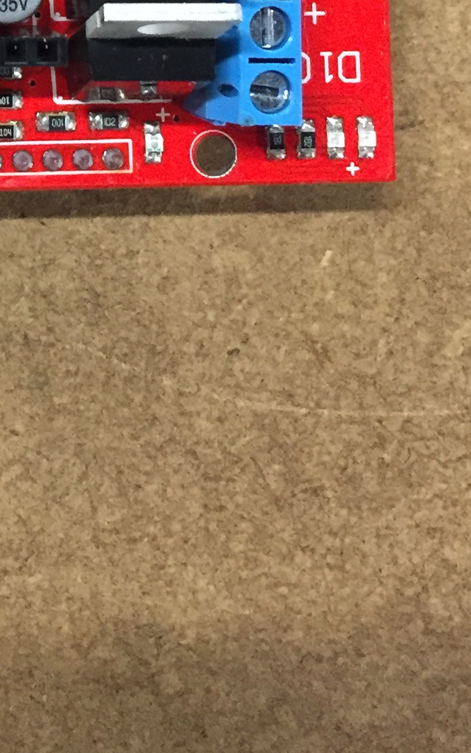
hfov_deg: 14.3
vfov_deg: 22.3
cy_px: -201
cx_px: -288
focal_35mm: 84
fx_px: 1724
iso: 250
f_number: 2.2
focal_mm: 4.15
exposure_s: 1/17
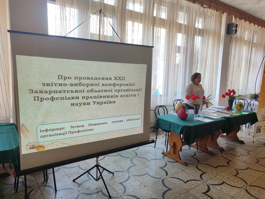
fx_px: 191
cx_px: 132
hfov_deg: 69.4
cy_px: 100
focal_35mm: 25
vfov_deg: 54.9
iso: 123
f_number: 1.89
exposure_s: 1/50
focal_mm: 5.95
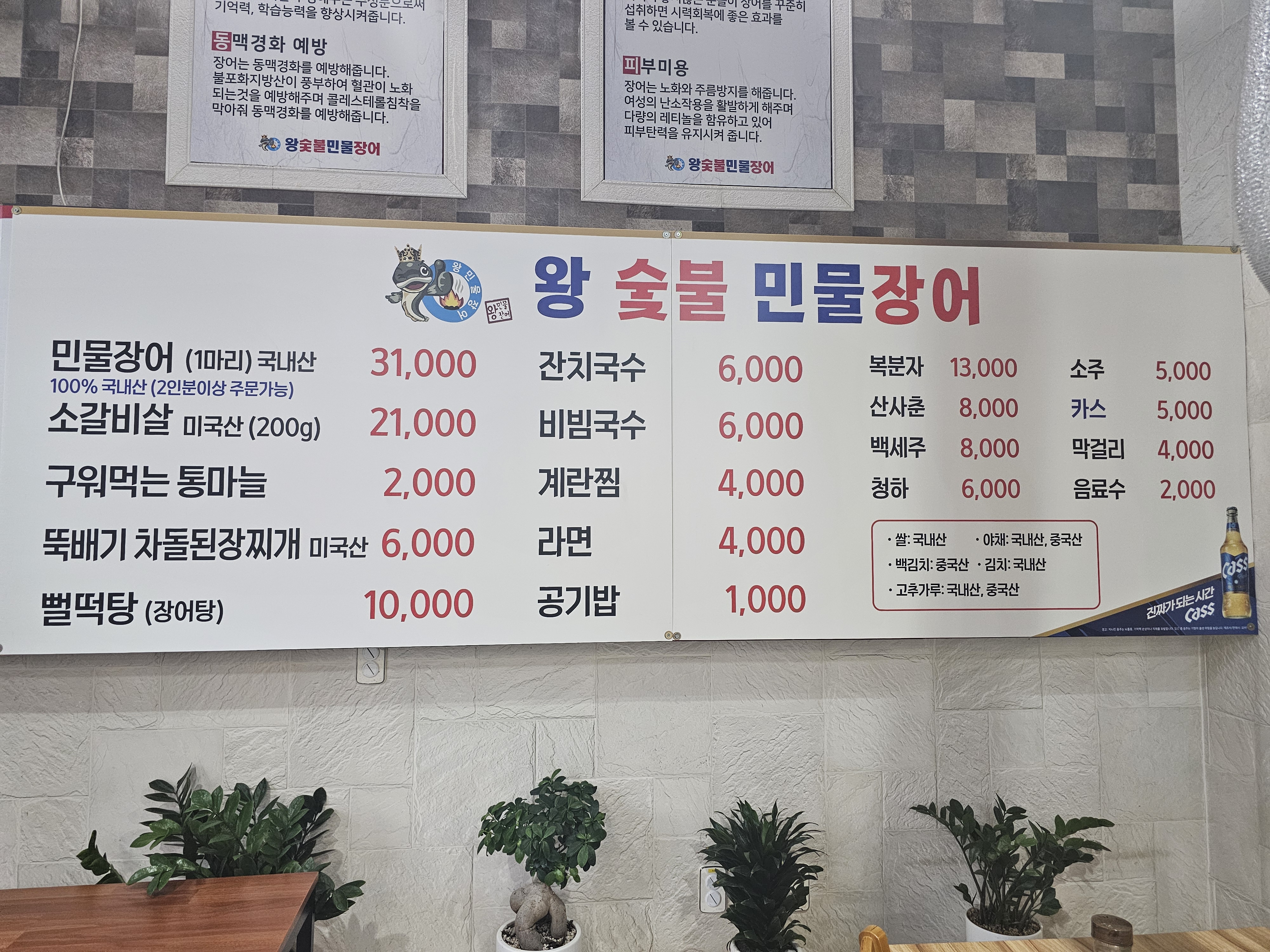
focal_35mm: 23
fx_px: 844
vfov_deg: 58.9
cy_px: 476
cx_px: 635
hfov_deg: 73.9
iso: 640
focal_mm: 6.3
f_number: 1.7
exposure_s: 1/120
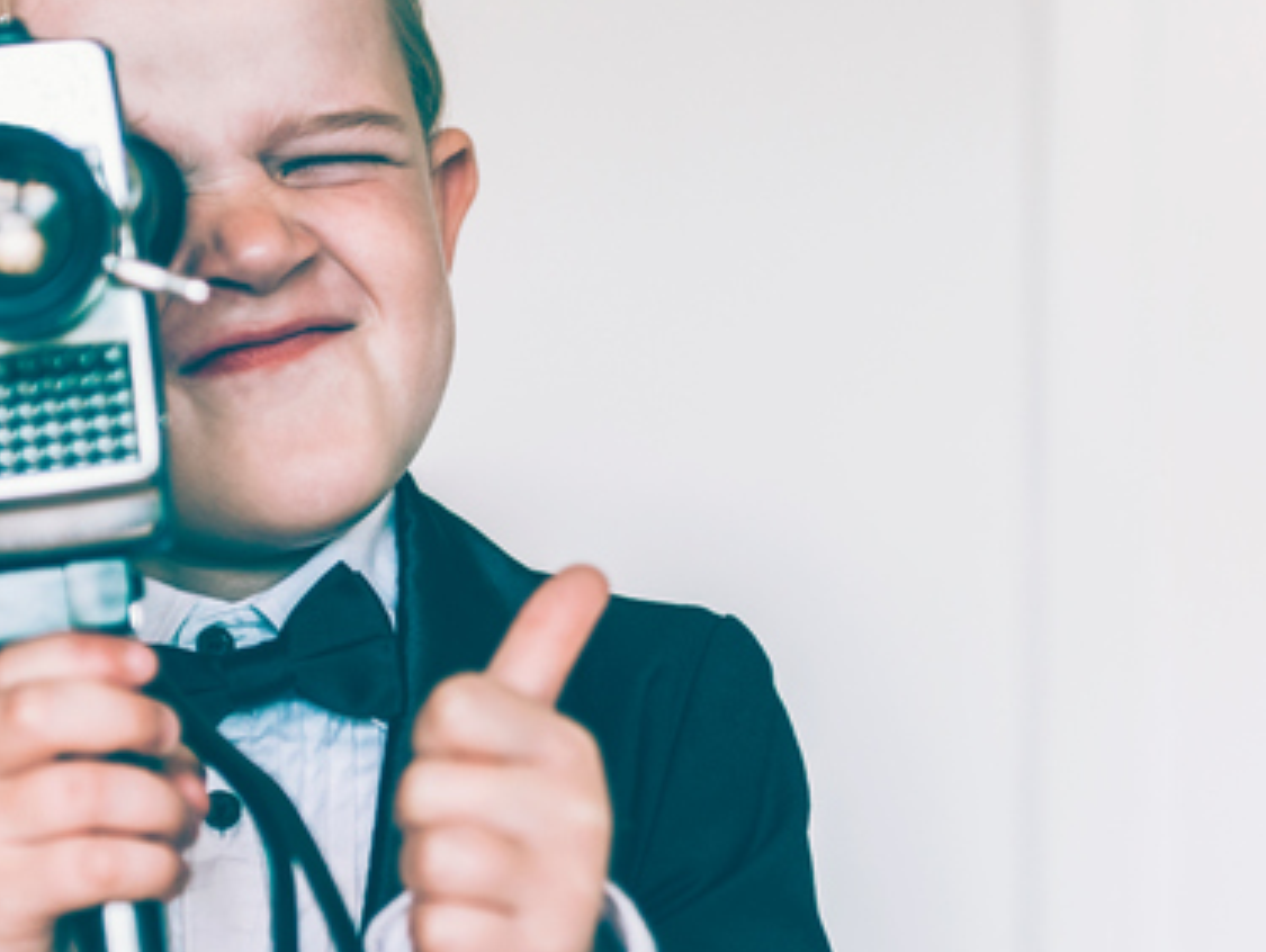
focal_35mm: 115
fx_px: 4210
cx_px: 493
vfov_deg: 12.9
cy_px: 417
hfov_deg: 17.1
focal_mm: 62
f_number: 3.2
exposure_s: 1/640
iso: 1000
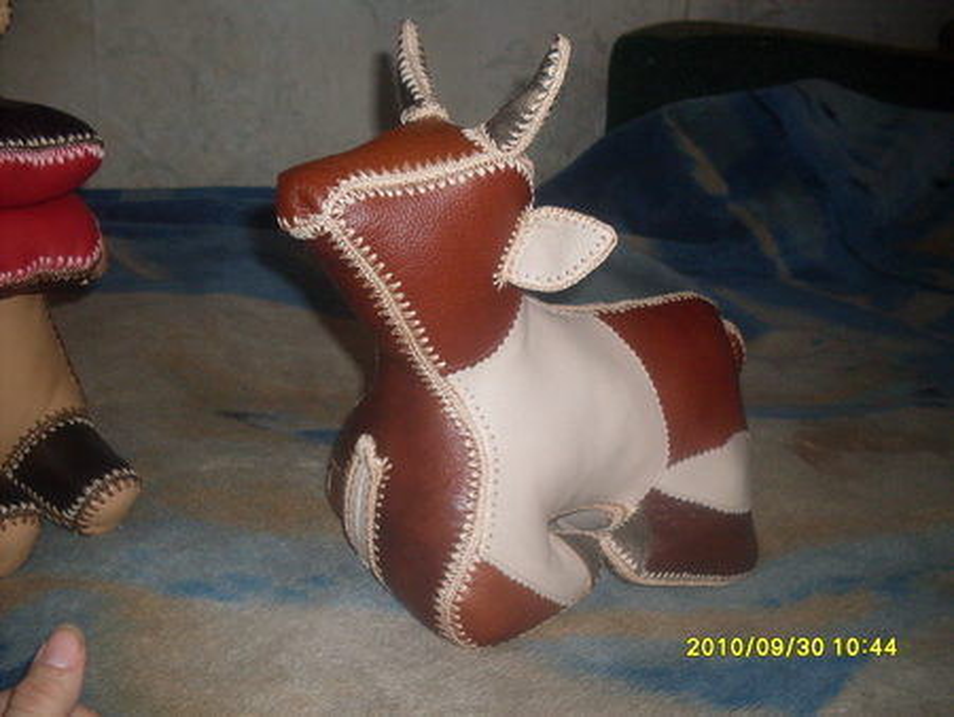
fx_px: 1048
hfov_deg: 49.0
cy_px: 358
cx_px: 477
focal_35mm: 38
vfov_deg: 37.8
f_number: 2.8
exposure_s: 1/45
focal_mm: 6.3
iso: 100
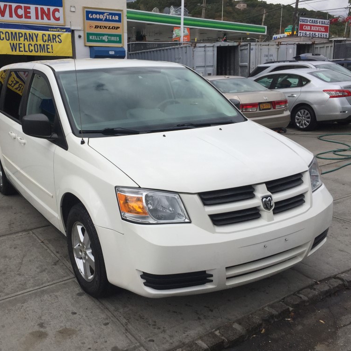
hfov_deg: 46.9
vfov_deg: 47.2
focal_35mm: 35
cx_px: 138
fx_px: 402
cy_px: 177
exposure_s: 1/2326
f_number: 2.2
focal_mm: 4.15
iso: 32
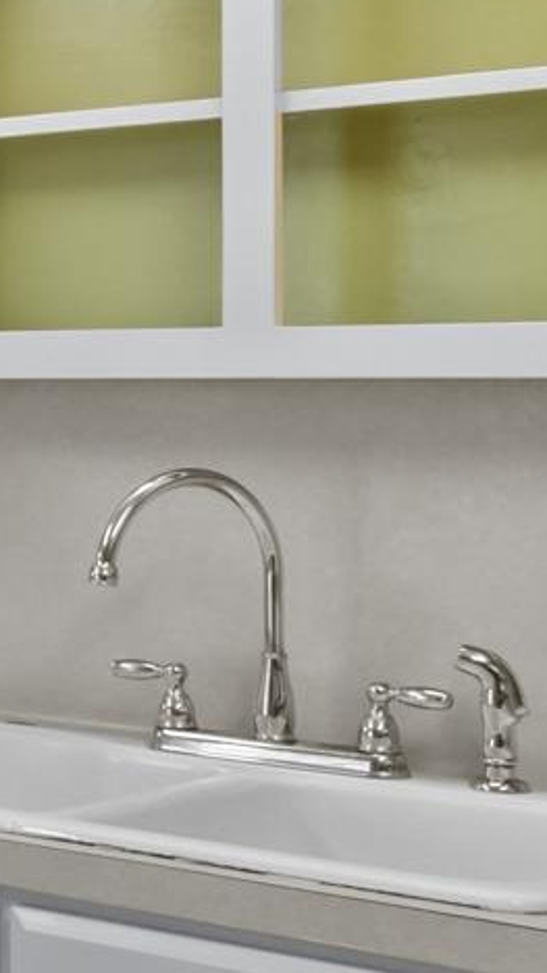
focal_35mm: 84
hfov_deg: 11.2
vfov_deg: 25.3
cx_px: -903
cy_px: 413
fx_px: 2168
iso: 800
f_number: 7.1
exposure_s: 1/2.5
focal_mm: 10
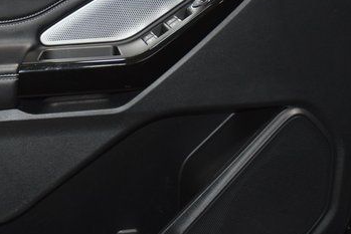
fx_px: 644
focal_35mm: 66
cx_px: 78
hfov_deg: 29.9
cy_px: 94
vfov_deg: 20.6
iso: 2200
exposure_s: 1/125
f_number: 3.8
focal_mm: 24
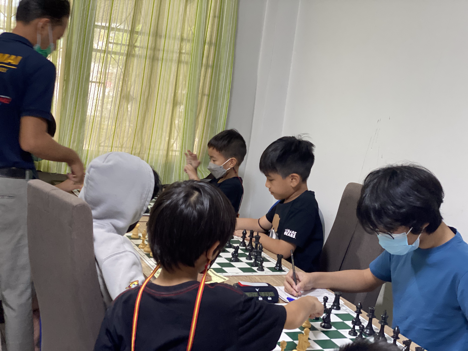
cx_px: 234
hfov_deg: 36.8
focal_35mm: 52
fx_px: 703
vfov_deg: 28.0
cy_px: 176
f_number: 2
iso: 250
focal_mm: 6
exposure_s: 1/33
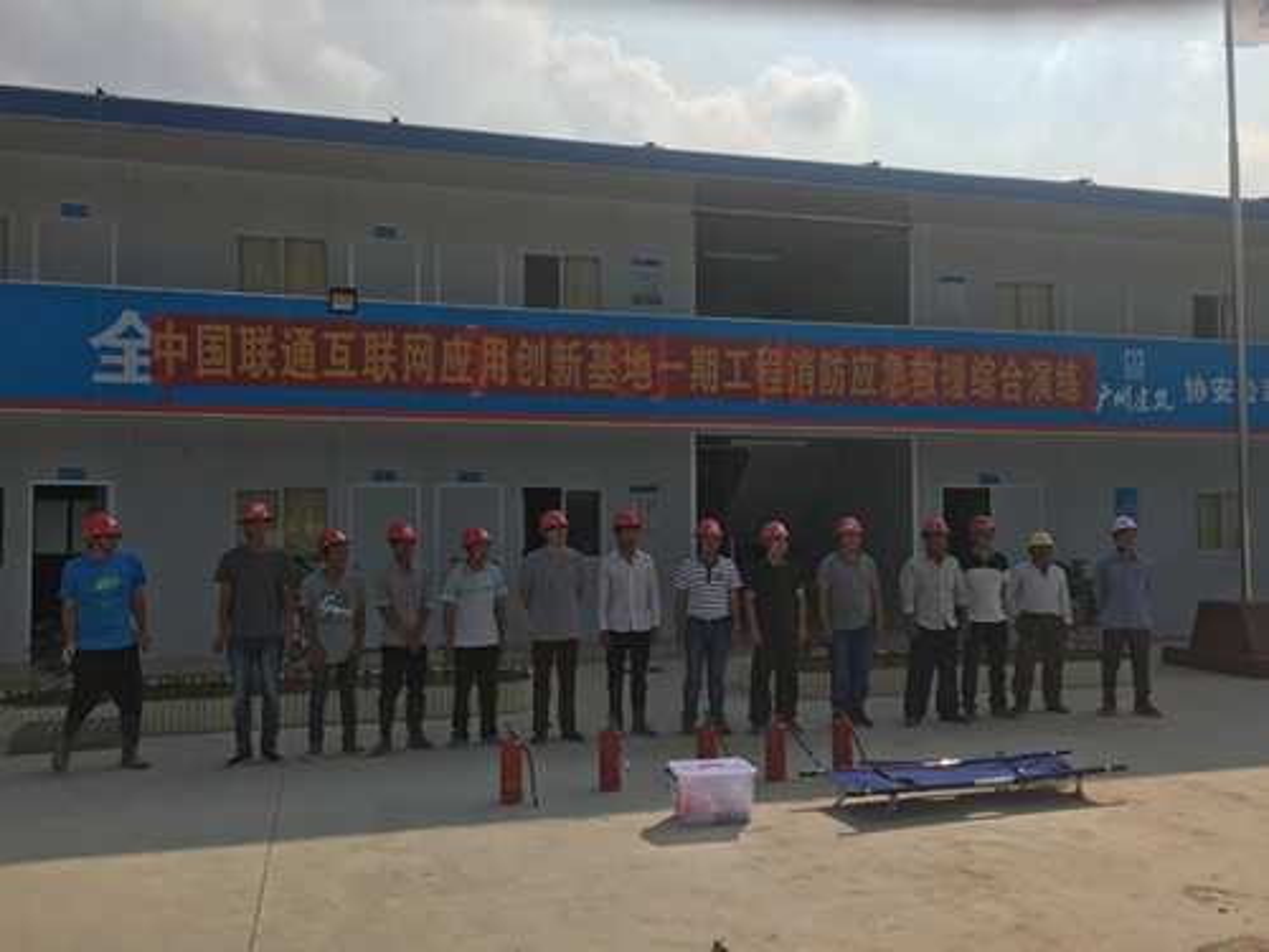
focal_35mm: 29
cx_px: 634
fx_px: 1063
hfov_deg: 61.7
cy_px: 476
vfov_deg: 48.2
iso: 25
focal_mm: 4.15
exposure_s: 1/3077
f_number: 2.2
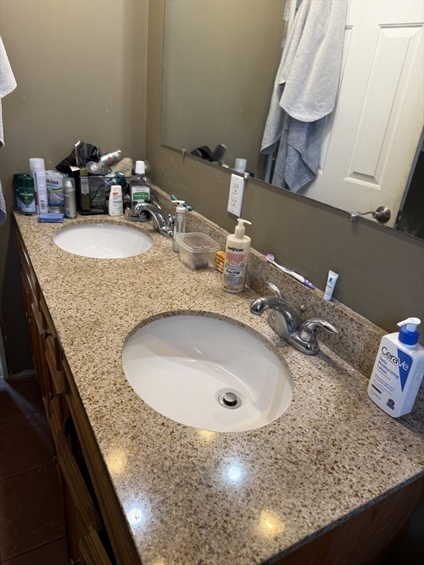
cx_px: 212
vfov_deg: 71.6
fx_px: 392
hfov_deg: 56.8
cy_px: 282
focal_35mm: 24
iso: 125
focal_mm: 6.76
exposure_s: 1/60
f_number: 1.78
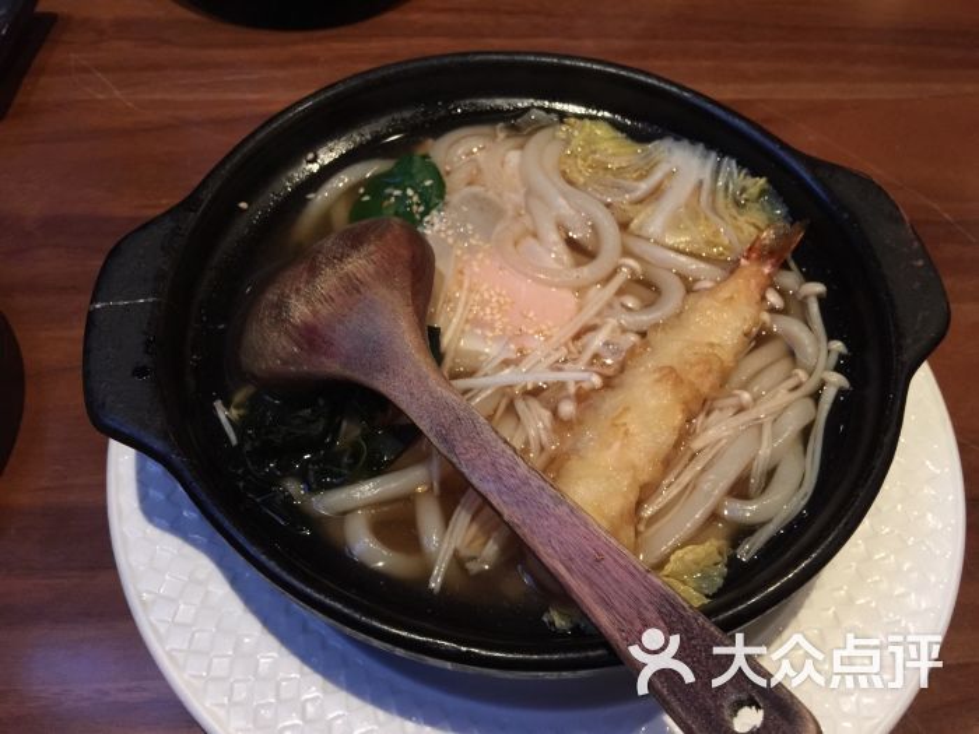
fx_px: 820
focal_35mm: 29
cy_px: 367
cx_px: 490
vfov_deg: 48.2
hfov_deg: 61.7
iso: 125
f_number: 2.2
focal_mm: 4.15
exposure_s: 1/15
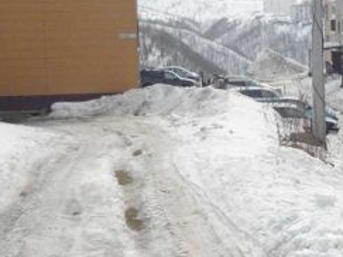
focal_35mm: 87
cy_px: 126
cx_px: 326
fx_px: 862
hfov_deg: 21.9
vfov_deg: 17.0
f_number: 8
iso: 100
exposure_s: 1/320
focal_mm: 5.5
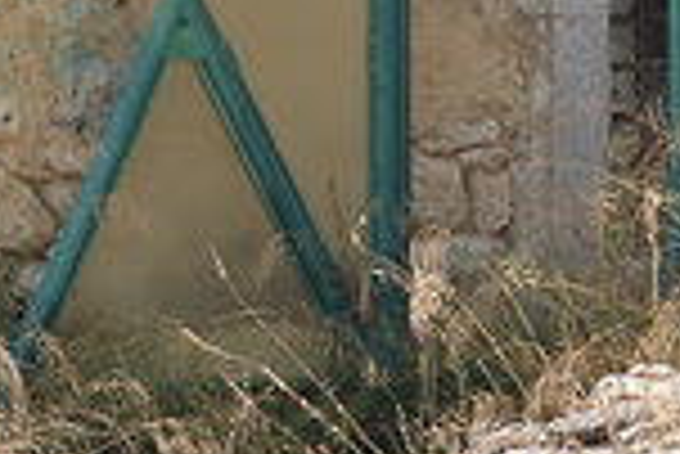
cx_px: 495
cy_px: -202
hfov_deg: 4.9
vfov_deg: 3.3
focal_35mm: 416
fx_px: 7865
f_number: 6.3
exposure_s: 1/640
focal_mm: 70
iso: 200
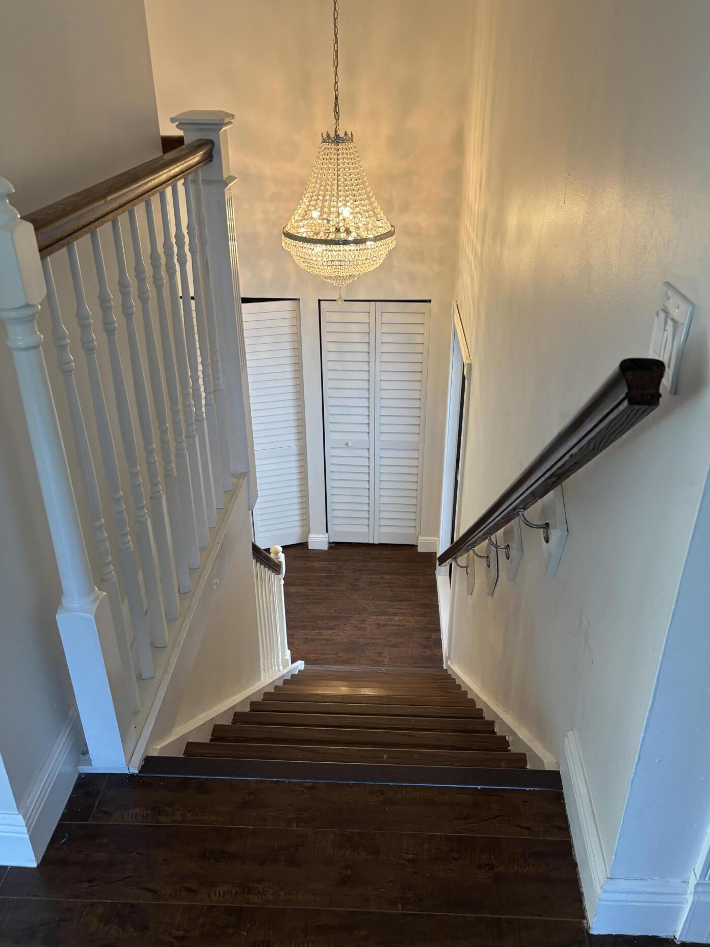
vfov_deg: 63.4
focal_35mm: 28
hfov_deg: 49.7
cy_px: 490
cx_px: 378
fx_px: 766
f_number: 1.6
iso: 125
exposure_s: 1/60
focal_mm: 5.96
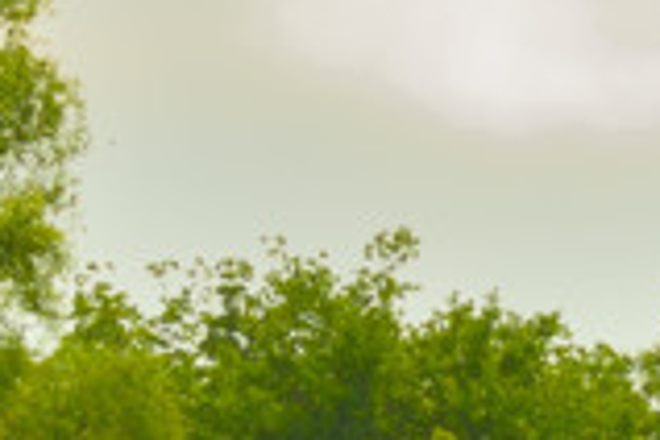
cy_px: 1258
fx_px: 6380
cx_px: 1449
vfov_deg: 3.8
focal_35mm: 348
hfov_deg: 5.7
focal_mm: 36
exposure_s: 1/160
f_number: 9
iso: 100
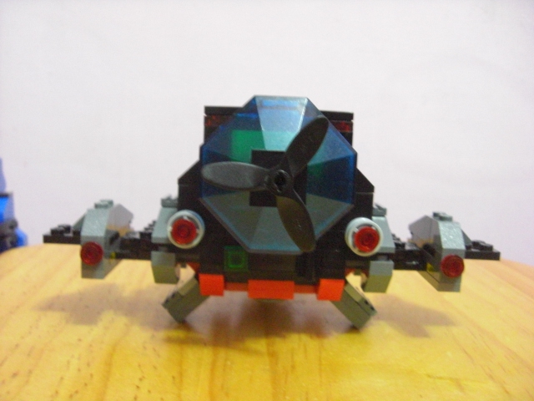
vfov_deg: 37.7
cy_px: 200
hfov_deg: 49.0
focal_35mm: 38
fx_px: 586
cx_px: 267
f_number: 2.7
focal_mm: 6.2
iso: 800
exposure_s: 1/13
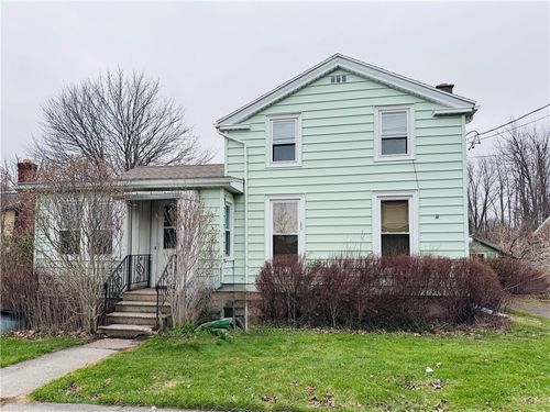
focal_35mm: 24
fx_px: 381
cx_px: 275
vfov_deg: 56.8
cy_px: 206
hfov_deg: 71.6
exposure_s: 1/598
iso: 80
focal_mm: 6.76
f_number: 1.78
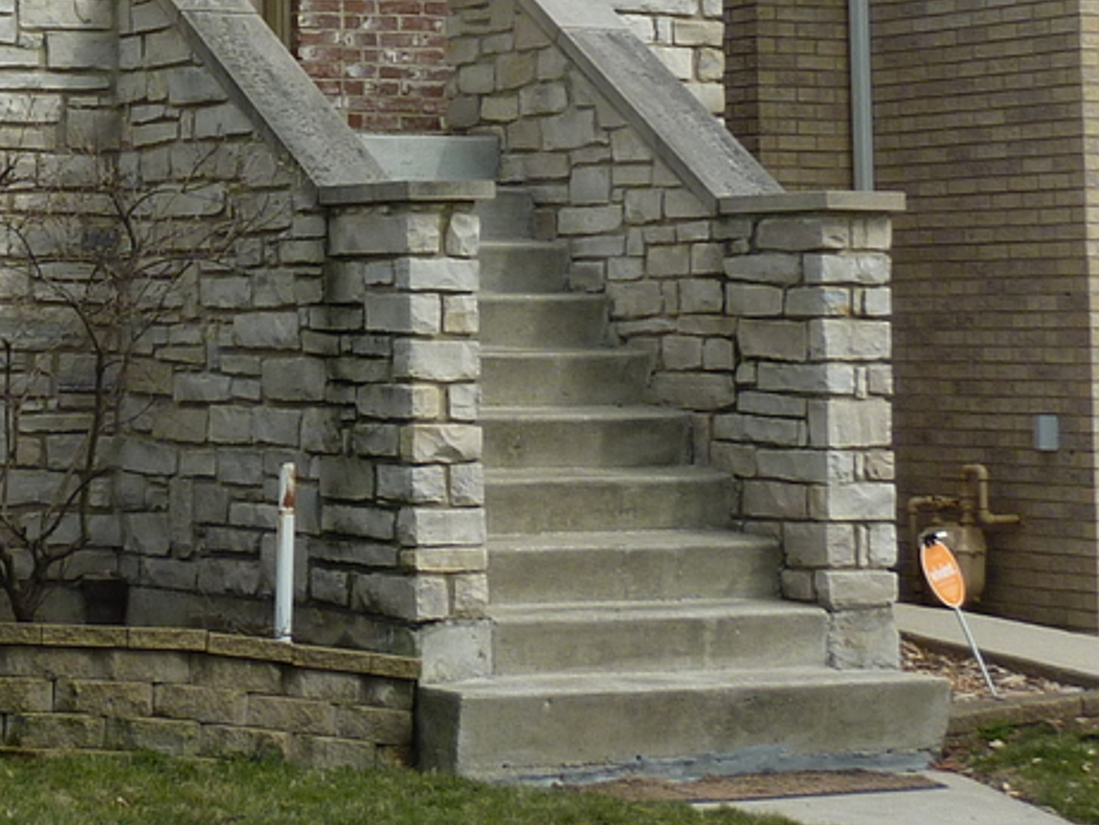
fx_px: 3970
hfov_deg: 15.2
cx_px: -198
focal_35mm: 125
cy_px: -95
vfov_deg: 11.7
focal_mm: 6.5
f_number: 4
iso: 80
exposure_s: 1/320
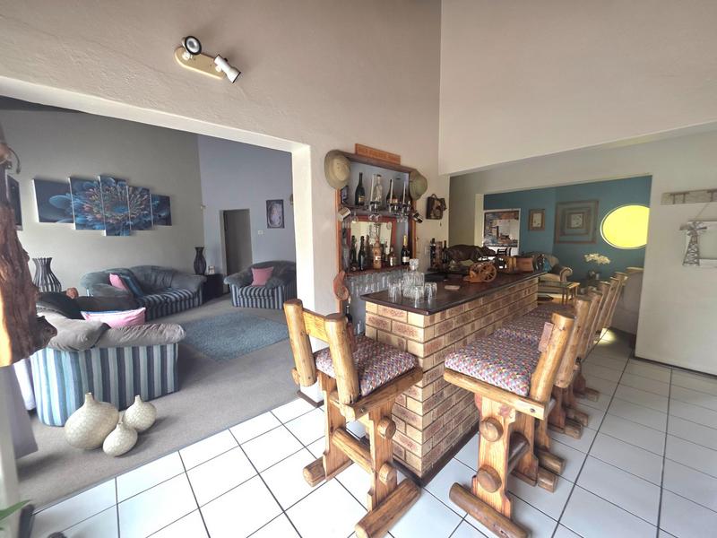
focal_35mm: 13
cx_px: 358
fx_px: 269
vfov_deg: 89.9
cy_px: 269
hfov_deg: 106.2
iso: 80
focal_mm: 2.2
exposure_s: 1/101
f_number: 1.9
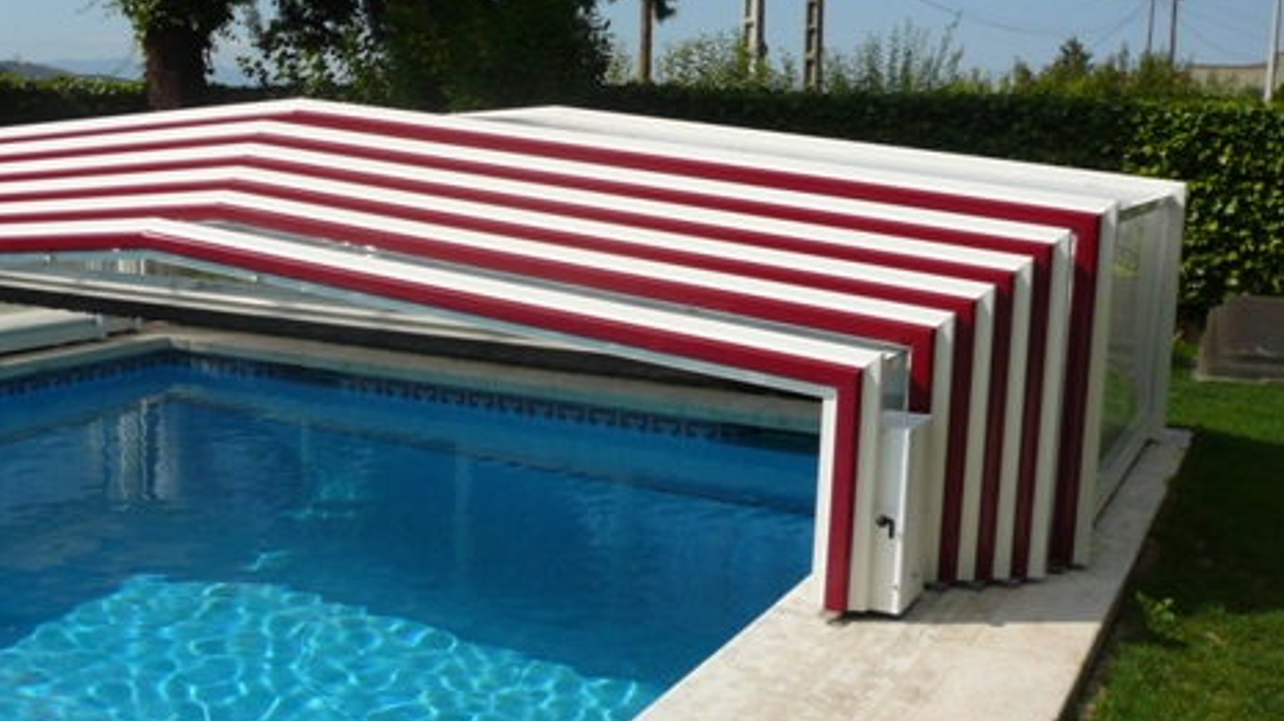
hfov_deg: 47.5
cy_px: 337
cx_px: 411
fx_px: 1429
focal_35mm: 42
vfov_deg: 28.3
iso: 100
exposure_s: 1/320
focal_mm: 4.6
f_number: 8
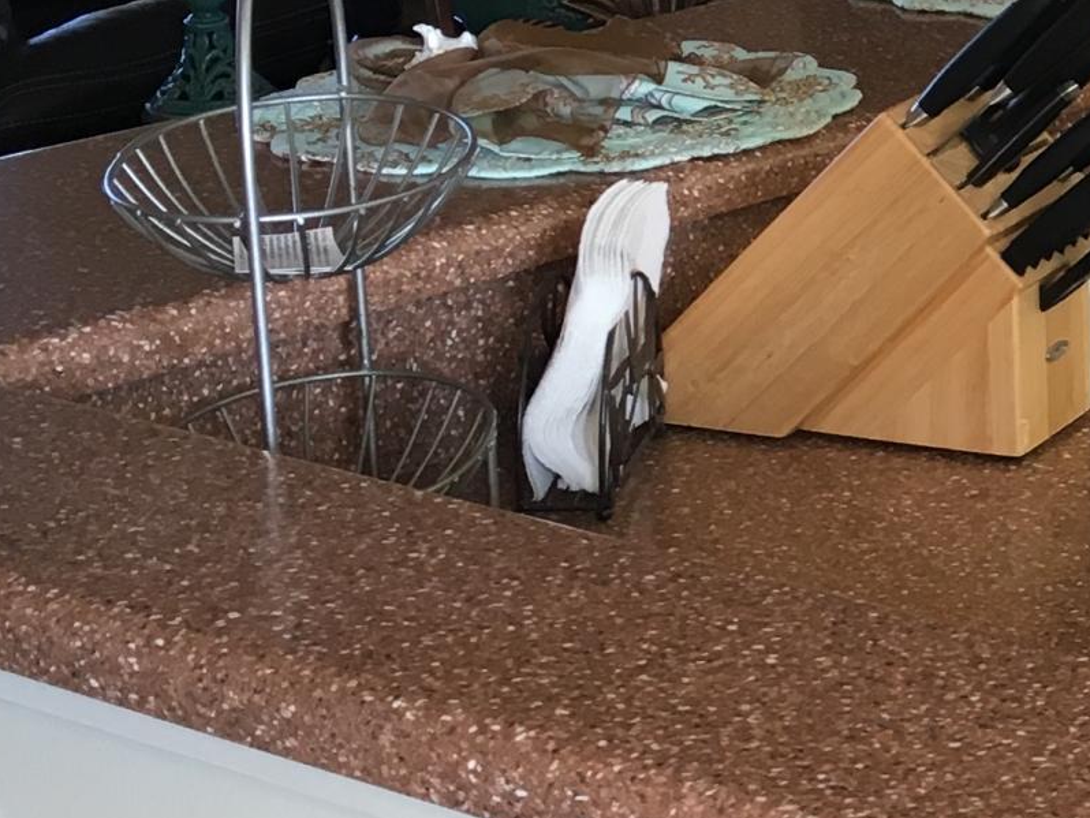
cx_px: 1664
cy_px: 113
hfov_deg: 16.4
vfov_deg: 13.5
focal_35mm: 109
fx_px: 3433
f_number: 2.2
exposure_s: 1/30
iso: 50
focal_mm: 4.15
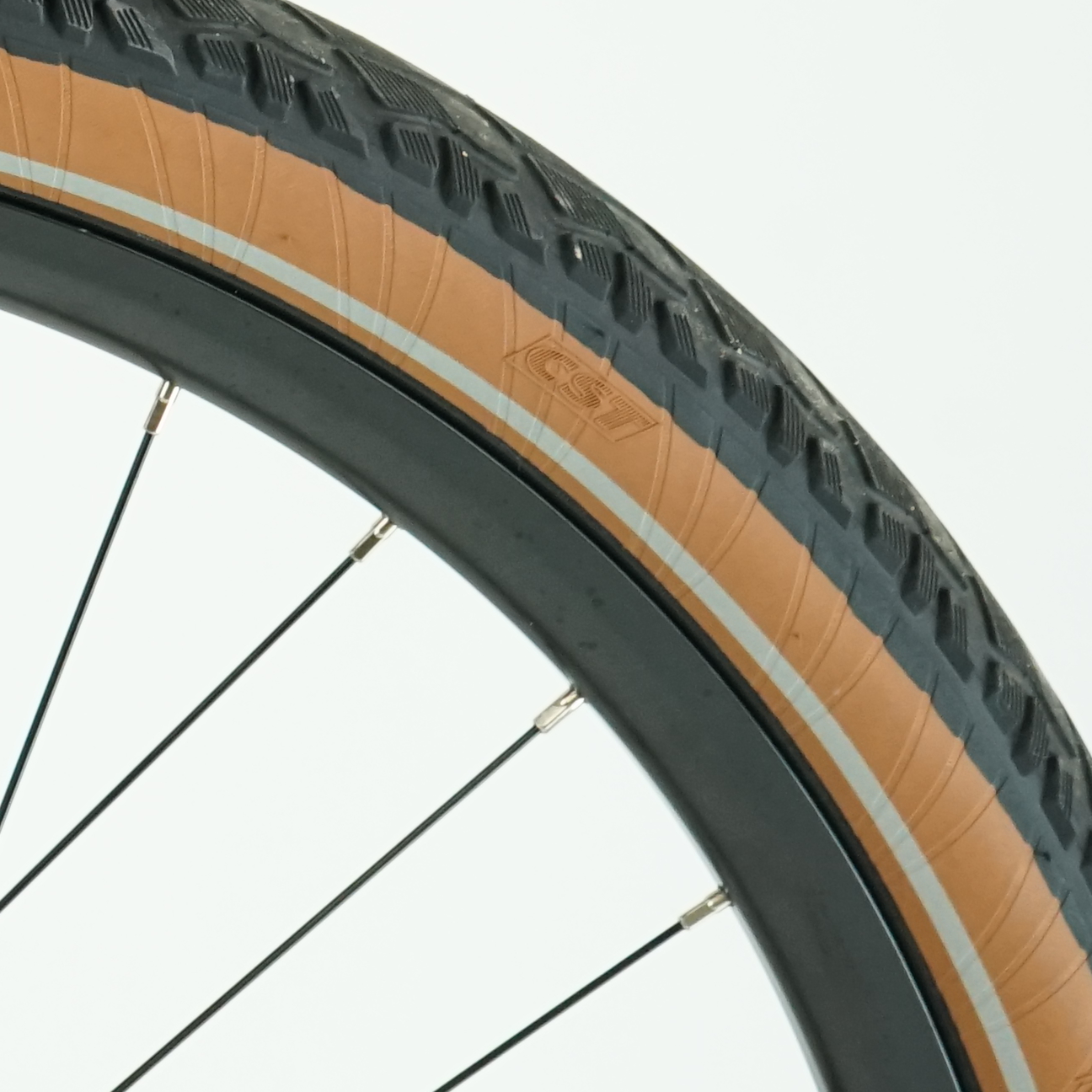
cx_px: -945
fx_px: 4354
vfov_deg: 14.0
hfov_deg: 12.8
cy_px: -145
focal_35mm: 122
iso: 2000
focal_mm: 31
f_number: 5.6
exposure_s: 1/200
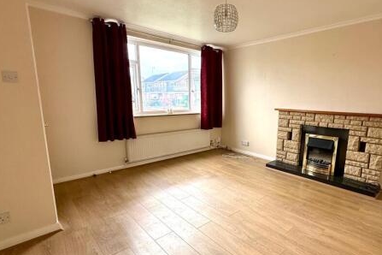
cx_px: 225
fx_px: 202
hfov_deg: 86.0
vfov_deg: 64.5
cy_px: 136
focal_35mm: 19
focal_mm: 2.22
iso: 200
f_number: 2.2
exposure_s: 1/99
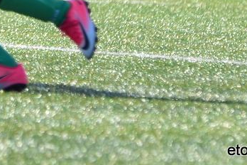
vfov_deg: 1.6
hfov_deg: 2.3
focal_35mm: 879
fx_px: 6030
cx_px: -136
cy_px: -108
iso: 140
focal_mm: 170
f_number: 5
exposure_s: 1/500
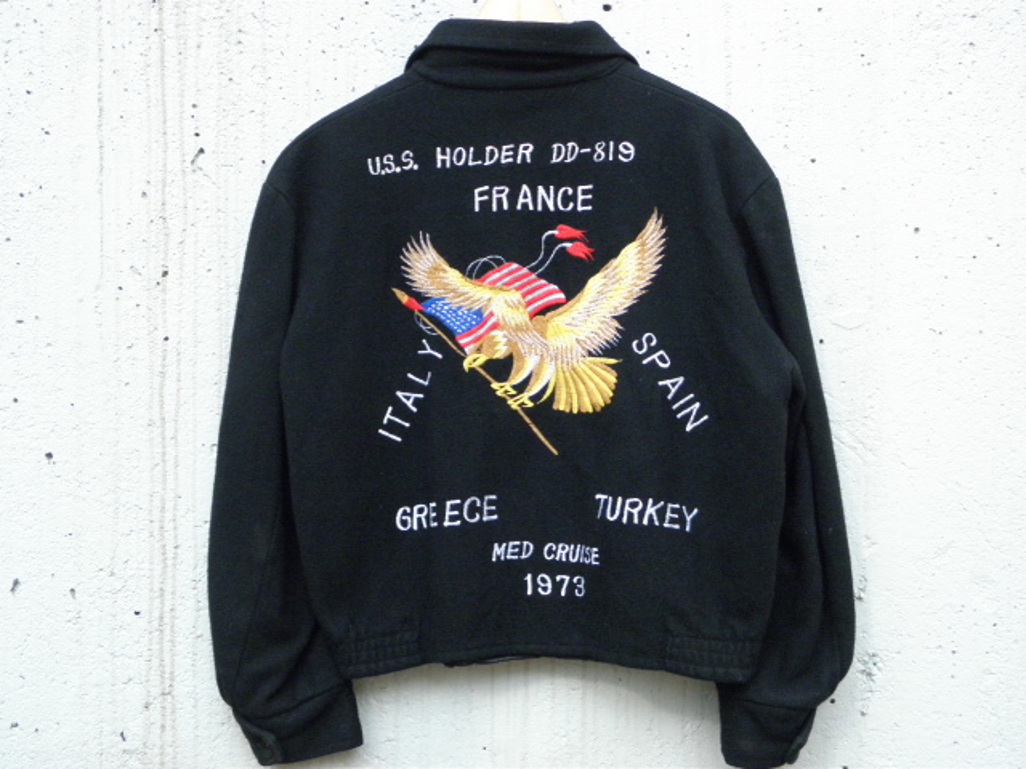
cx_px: 513
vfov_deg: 32.9
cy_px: 384
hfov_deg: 42.9
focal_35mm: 44
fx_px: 1304
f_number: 3.9
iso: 400
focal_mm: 7.9
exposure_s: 1/125
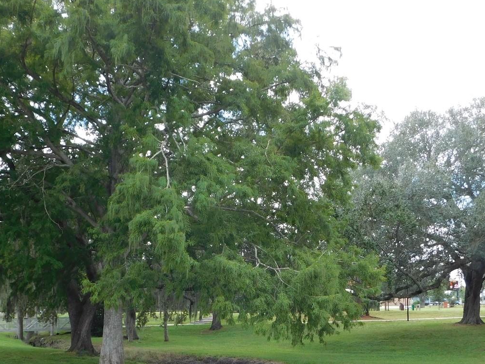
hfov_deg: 49.0
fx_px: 532
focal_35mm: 38
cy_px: 276
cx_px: 236
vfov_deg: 36.8
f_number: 3
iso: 125
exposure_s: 1/400
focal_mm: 4.1
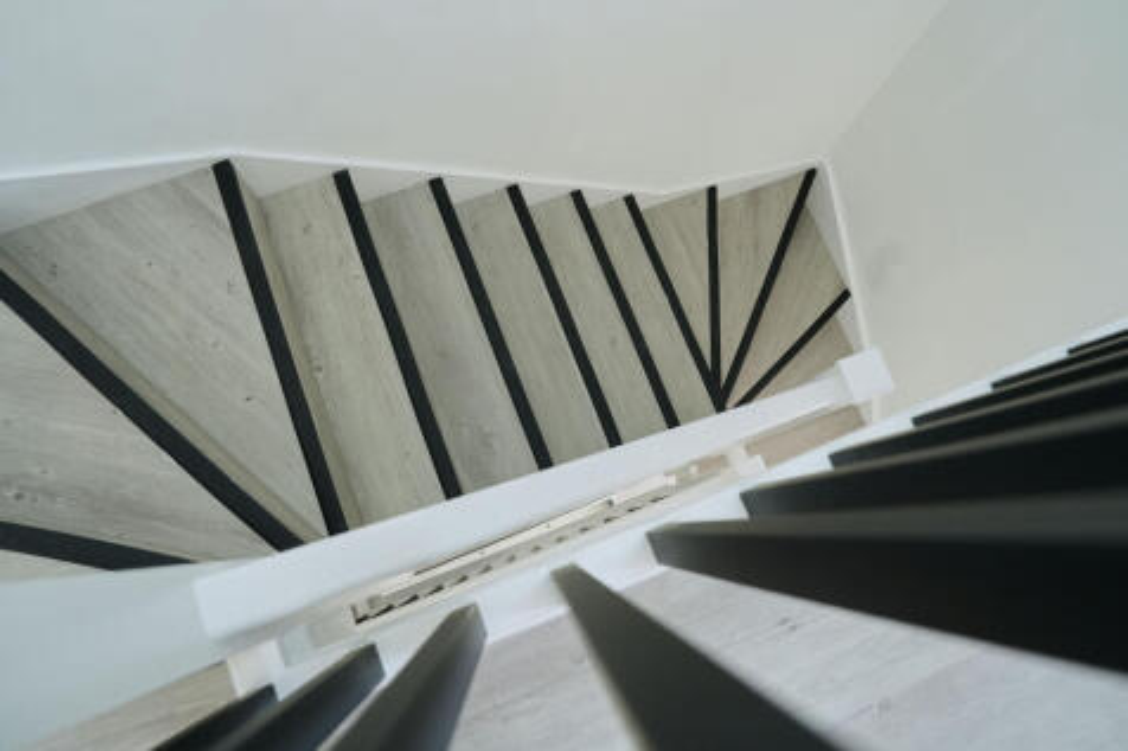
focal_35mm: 24
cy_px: 376
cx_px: 564
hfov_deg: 73.8
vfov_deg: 53.1
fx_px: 752
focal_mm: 24
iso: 1600
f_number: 4
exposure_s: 1/125
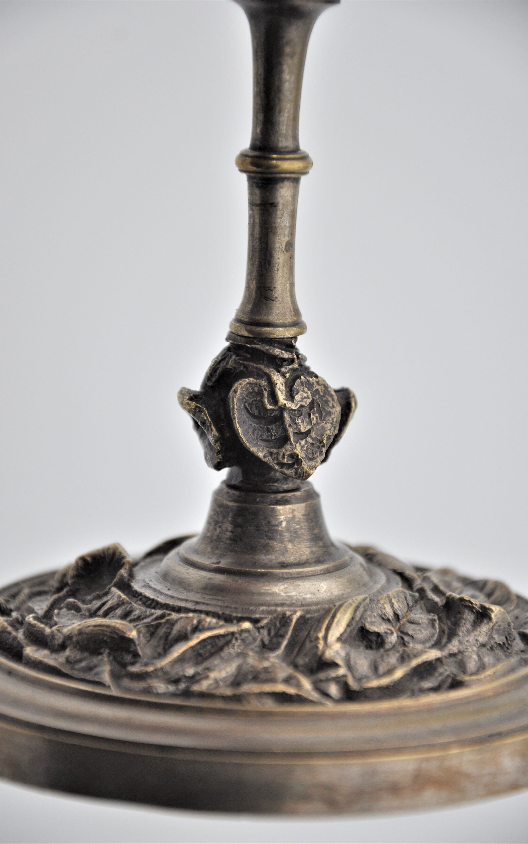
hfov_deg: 8.2
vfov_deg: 13.0
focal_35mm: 161
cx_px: 253
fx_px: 3695
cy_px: 422
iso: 320
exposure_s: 1/500
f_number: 5.6
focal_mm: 105
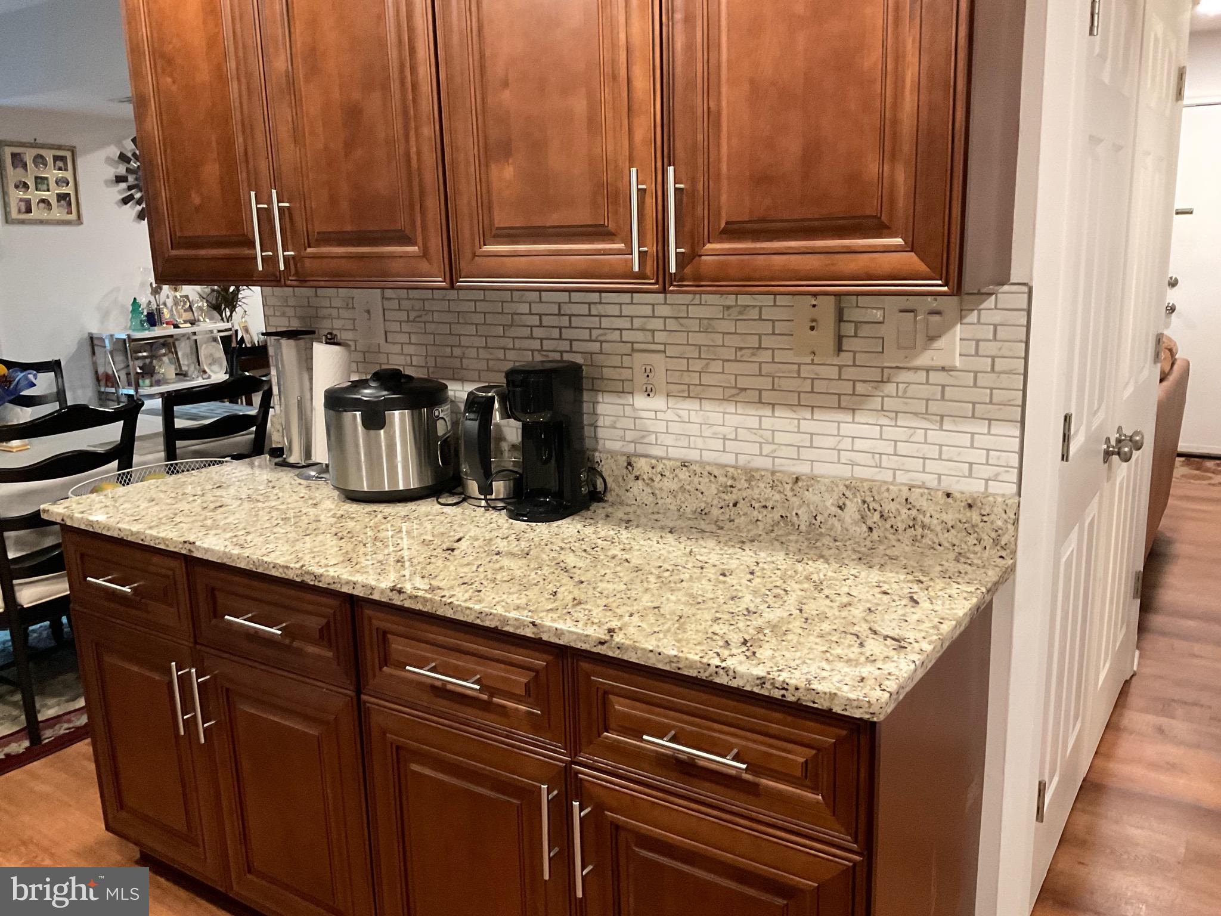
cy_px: 458
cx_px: 610
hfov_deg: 61.7
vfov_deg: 48.2
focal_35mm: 29
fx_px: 1023
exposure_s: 1/40
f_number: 1.8
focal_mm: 3
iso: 250
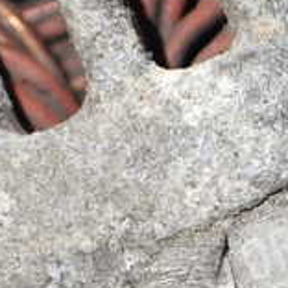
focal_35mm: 102
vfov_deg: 16.6
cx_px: 310
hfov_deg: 16.6
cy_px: 314
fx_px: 960
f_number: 2.3
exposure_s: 1/125
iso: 160
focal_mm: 5.4
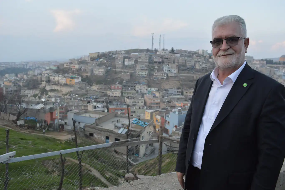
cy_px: 95
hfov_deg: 67.4
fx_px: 214
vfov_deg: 47.9
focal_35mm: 27
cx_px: 142
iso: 360
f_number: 5.6
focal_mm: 18
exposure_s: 1/125
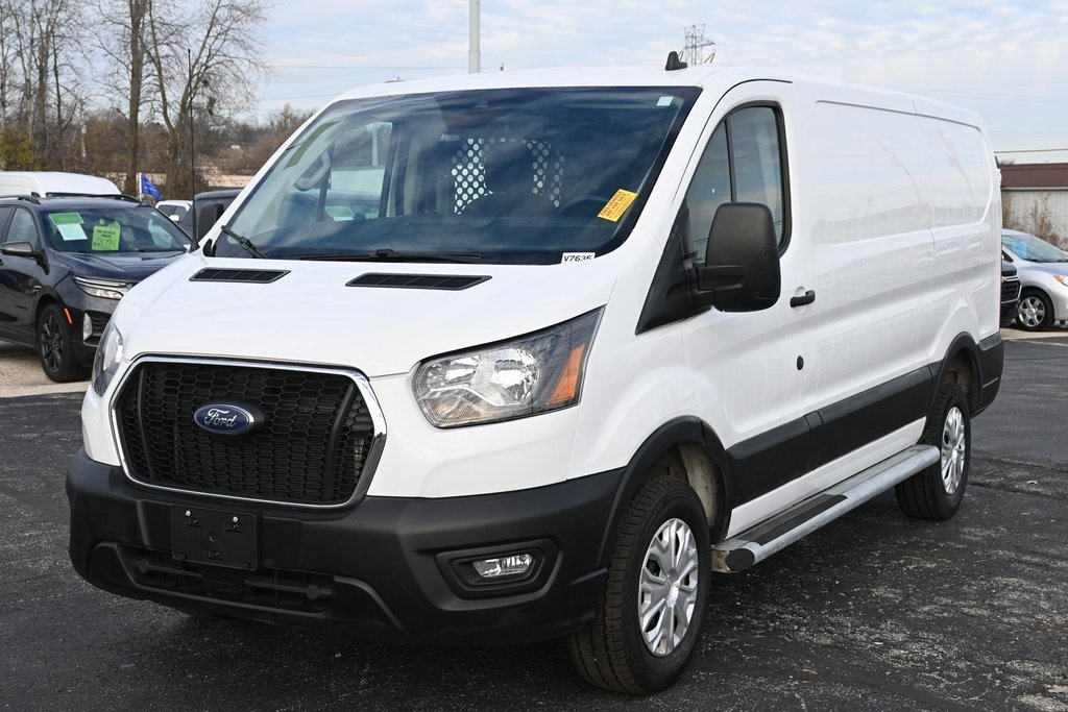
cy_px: 356
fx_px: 1469
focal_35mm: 50
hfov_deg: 40.0
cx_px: 534
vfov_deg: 27.3
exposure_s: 1/250
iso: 125
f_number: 5.6
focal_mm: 33
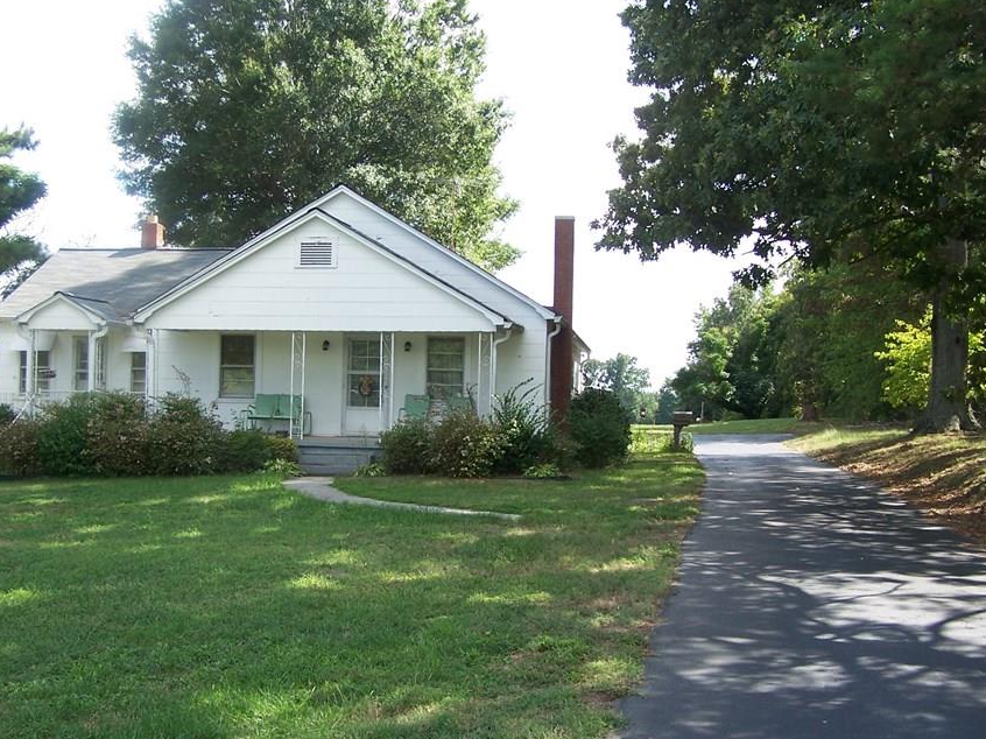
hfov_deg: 41.2
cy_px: 383
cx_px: 451
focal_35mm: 46
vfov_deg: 31.5
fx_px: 1310
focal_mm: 6.3
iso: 80
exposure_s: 1/320
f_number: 2.8
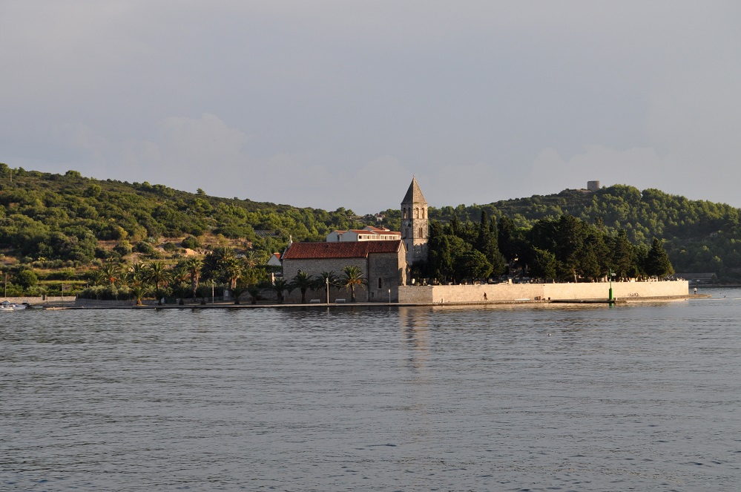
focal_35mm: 82
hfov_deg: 24.7
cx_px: 370
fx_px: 1696
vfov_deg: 16.5
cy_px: 246
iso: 500
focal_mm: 55
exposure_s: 1/500
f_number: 11
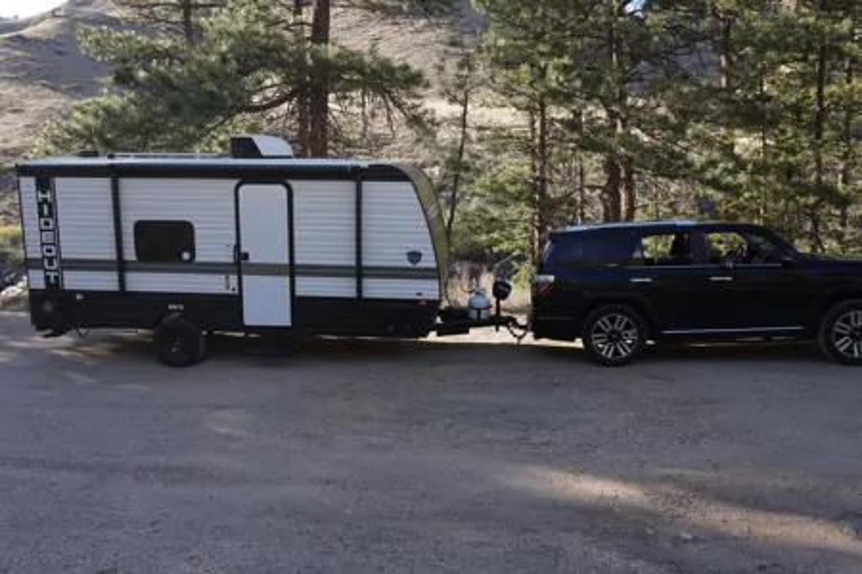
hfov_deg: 73.7
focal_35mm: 24
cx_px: 431
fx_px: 575
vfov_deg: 53.1
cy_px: 287
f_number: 5.6
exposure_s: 1/100
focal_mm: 16
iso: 100
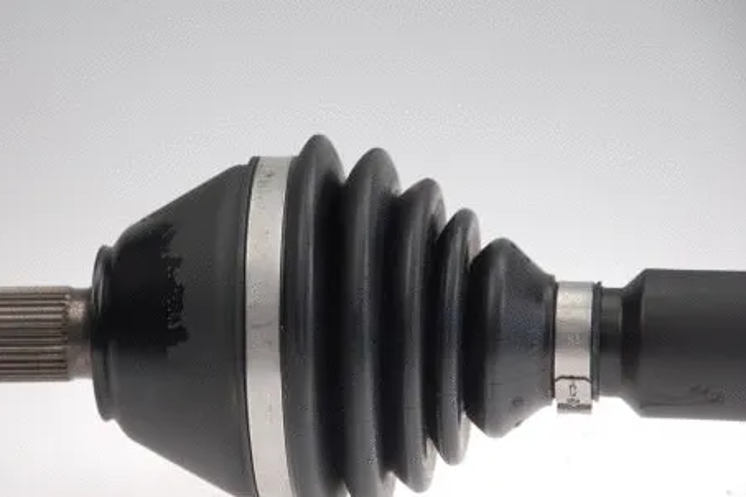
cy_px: 291
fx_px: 3771
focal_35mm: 182
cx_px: 257
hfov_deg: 11.3
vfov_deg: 7.5
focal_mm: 92
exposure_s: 1/250
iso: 400
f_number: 5.6
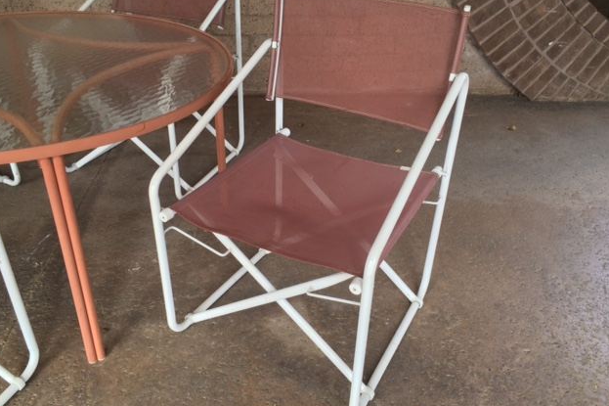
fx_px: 524
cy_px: 210
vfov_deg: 42.3
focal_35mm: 31
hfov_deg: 60.3
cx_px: 300
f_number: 2.2
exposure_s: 1/122
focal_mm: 4.15
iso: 32
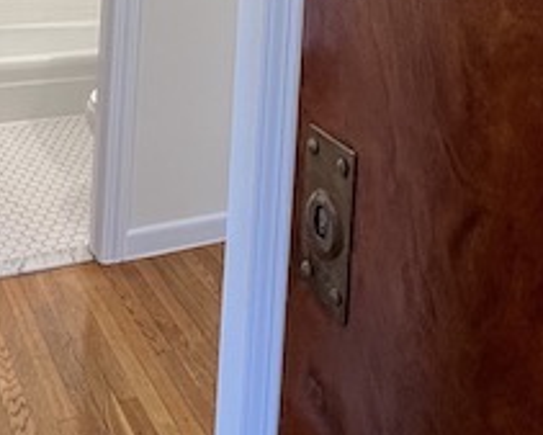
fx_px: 772
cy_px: -131
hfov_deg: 38.6
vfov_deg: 26.6
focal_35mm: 48
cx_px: 219
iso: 250
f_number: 1.8
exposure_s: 1/120
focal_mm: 1.57
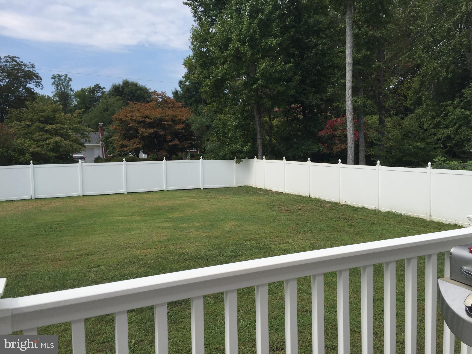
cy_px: 177
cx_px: 236
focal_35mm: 29
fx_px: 395
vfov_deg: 48.2
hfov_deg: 61.7
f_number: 2.2
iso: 32
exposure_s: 1/2475
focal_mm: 4.15
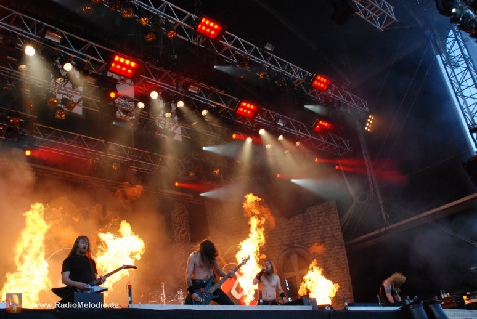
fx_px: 478
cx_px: 238
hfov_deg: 53.1
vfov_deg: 37.0
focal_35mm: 36
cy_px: 160
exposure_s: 1/160
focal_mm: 24
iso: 800
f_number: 9
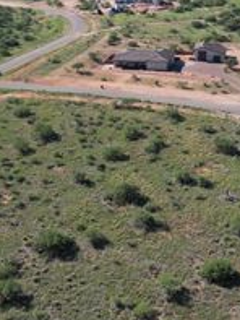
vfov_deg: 31.3
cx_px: 143
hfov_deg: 24.0
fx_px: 563
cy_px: 95
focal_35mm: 61
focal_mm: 6.72
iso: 200
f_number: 1.7
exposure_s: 1/3200
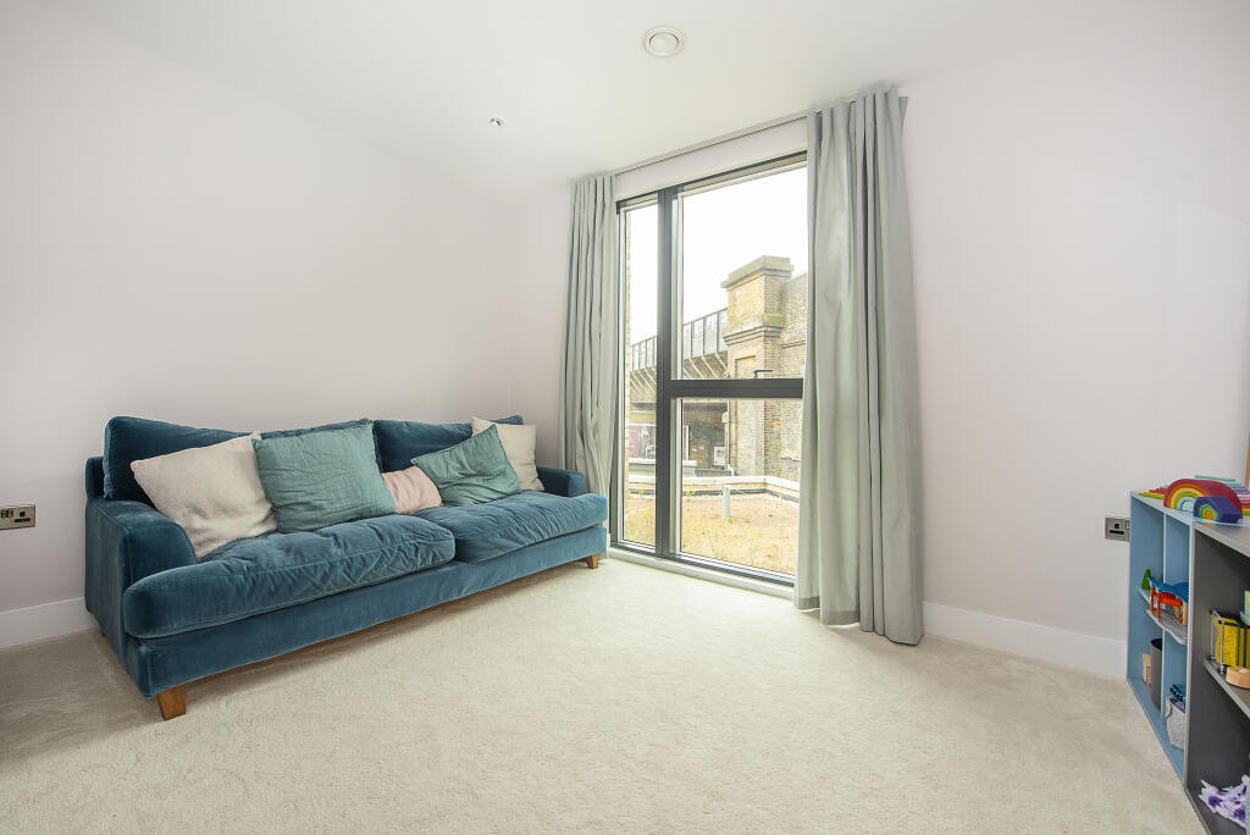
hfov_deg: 104.2
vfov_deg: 81.3
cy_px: 418
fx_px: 486
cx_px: 625
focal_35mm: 14
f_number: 7.1
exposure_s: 1/50
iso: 320
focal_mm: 14
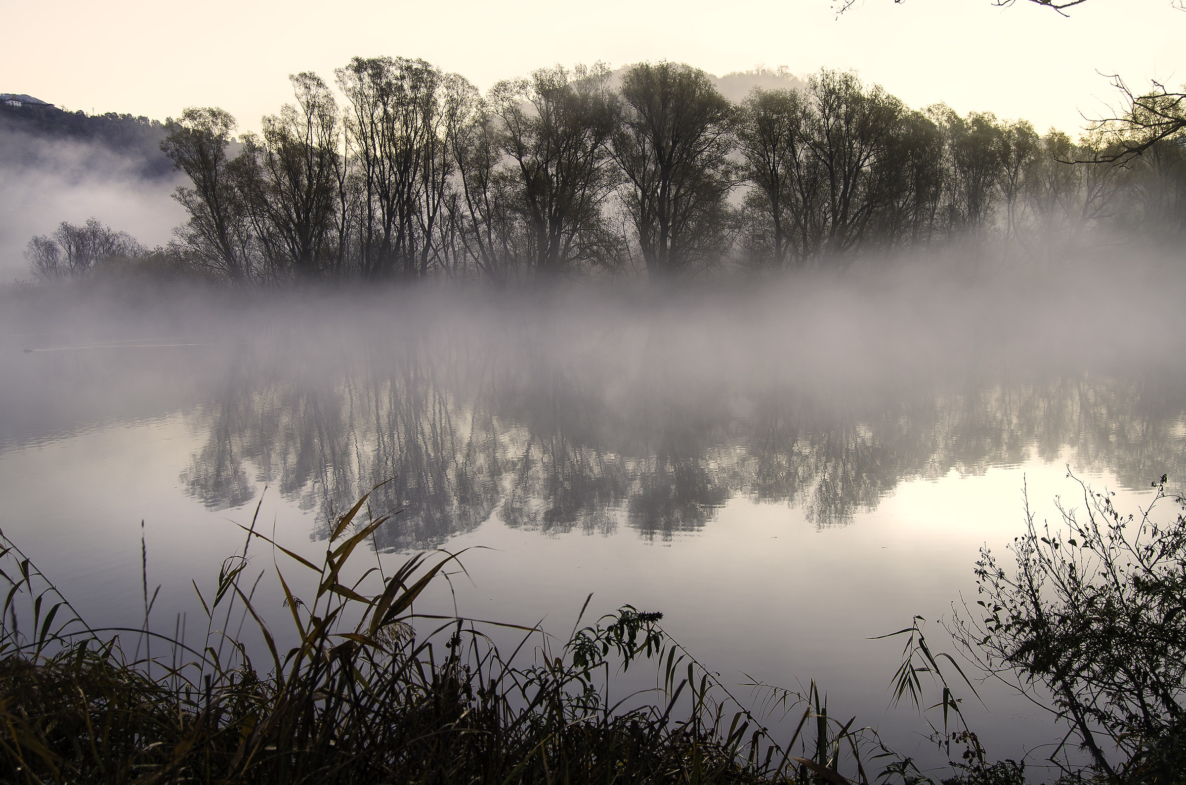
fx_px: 1085
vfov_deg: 39.8
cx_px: 593
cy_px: 392
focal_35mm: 33
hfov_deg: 57.3
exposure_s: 1/8
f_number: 7.1
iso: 100
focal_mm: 22
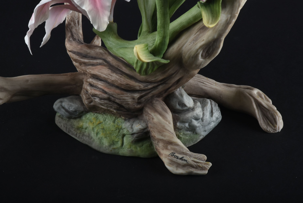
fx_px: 1769
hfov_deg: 9.8
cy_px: 102
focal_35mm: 210
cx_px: 152
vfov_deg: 6.6
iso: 320
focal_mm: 140
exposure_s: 1/250
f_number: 25
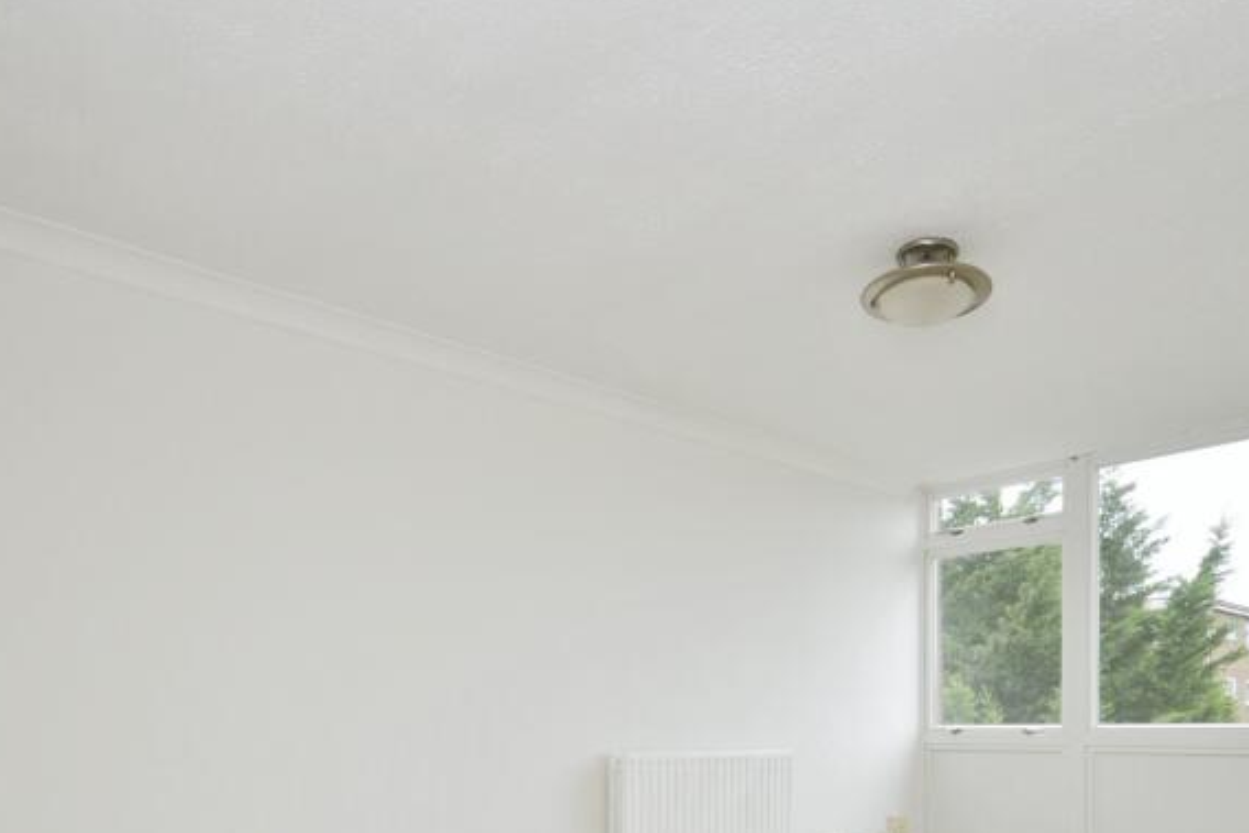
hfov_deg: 67.4
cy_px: 733
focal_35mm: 27
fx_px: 937
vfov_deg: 44.1
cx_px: 640
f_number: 5
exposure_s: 1/100
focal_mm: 10
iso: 200
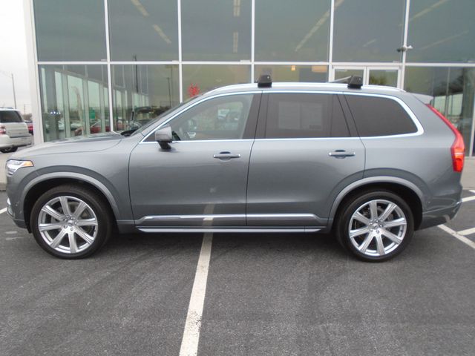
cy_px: 178
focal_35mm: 26
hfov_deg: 67.3
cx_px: 238
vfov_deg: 53.1
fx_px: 357
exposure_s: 1/80
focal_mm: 4.6
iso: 100
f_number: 3.2
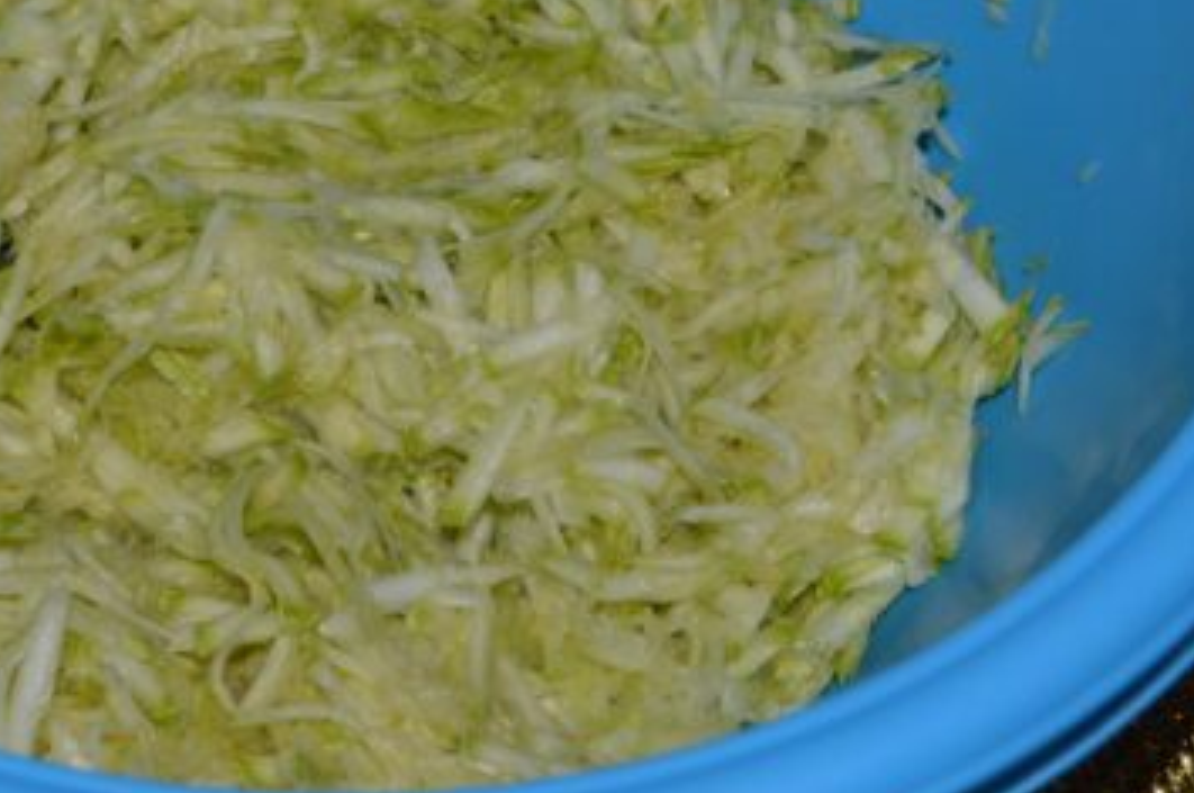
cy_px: 211
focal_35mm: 83
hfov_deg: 24.2
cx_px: 287
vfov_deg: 16.3
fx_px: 2749
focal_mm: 28
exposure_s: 1/60
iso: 100
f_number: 8
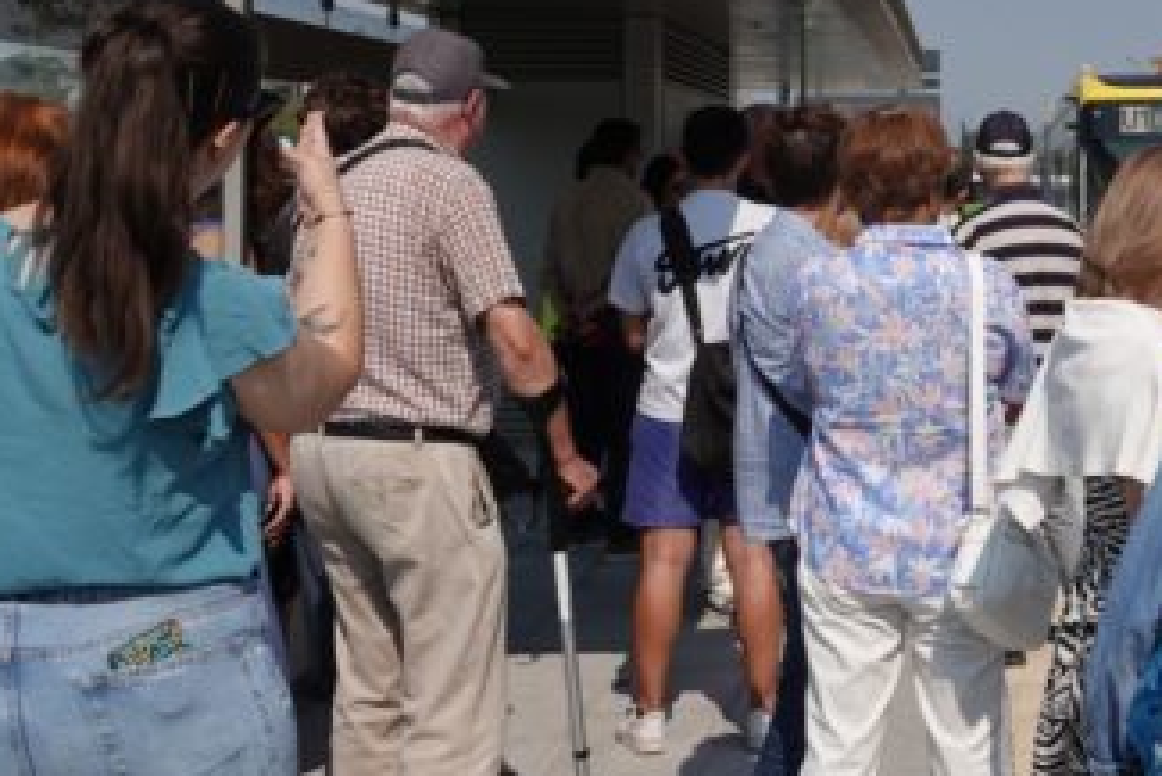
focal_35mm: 62
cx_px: 1069
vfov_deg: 21.6
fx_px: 2002
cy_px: 147
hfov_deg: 30.8
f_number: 5.6
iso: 100
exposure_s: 1/1000
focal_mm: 10.18
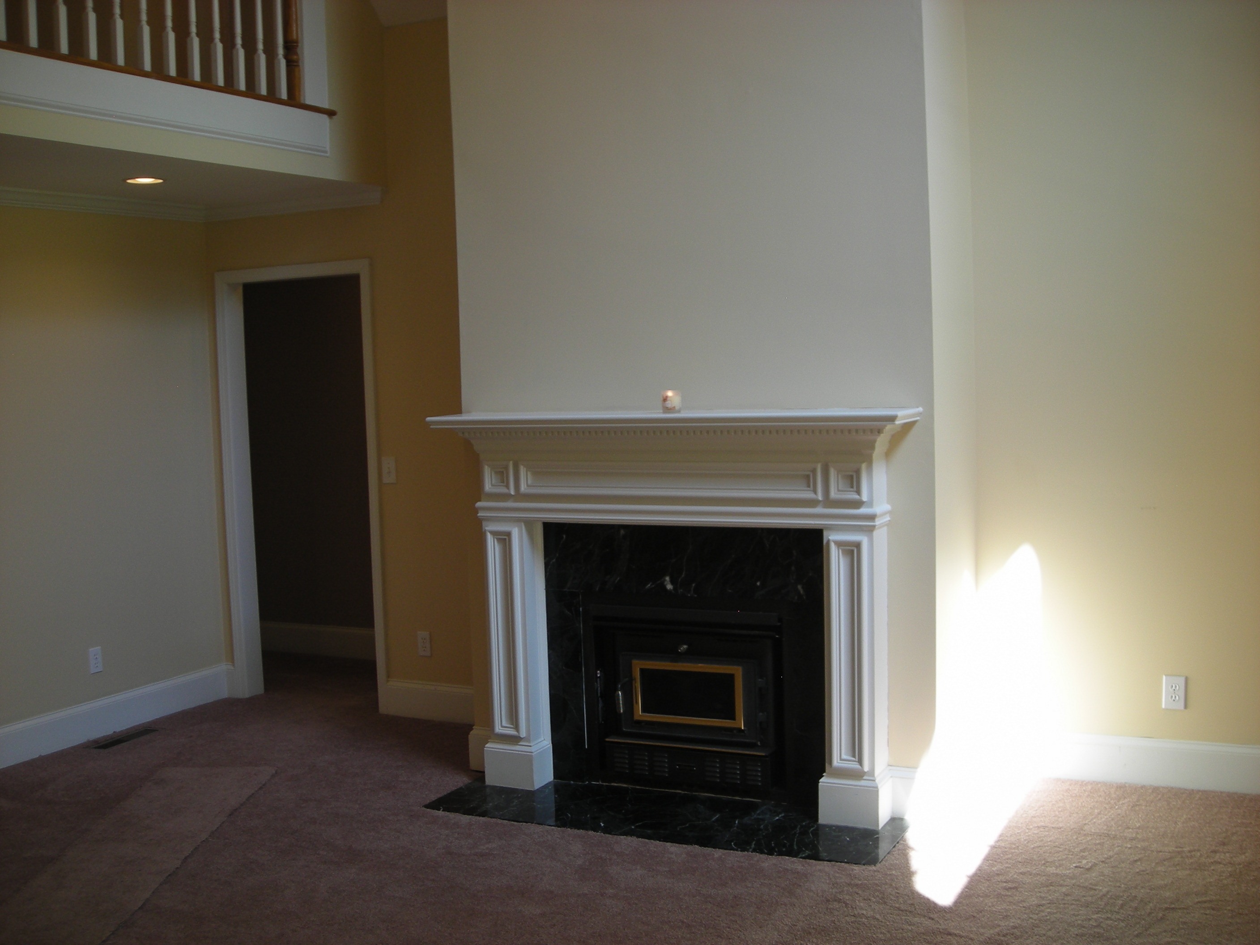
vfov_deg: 37.7
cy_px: 472
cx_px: 630
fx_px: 1383
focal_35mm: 38
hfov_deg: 49.0
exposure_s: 1/30.5
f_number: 3.2
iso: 50
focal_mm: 6.3
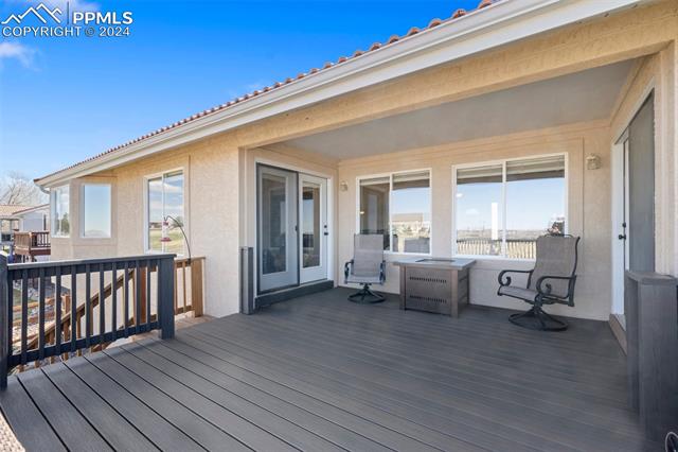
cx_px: 339
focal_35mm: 15
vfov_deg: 77.3
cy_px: 226
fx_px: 282
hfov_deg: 100.4
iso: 100
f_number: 10
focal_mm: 15
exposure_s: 1/30
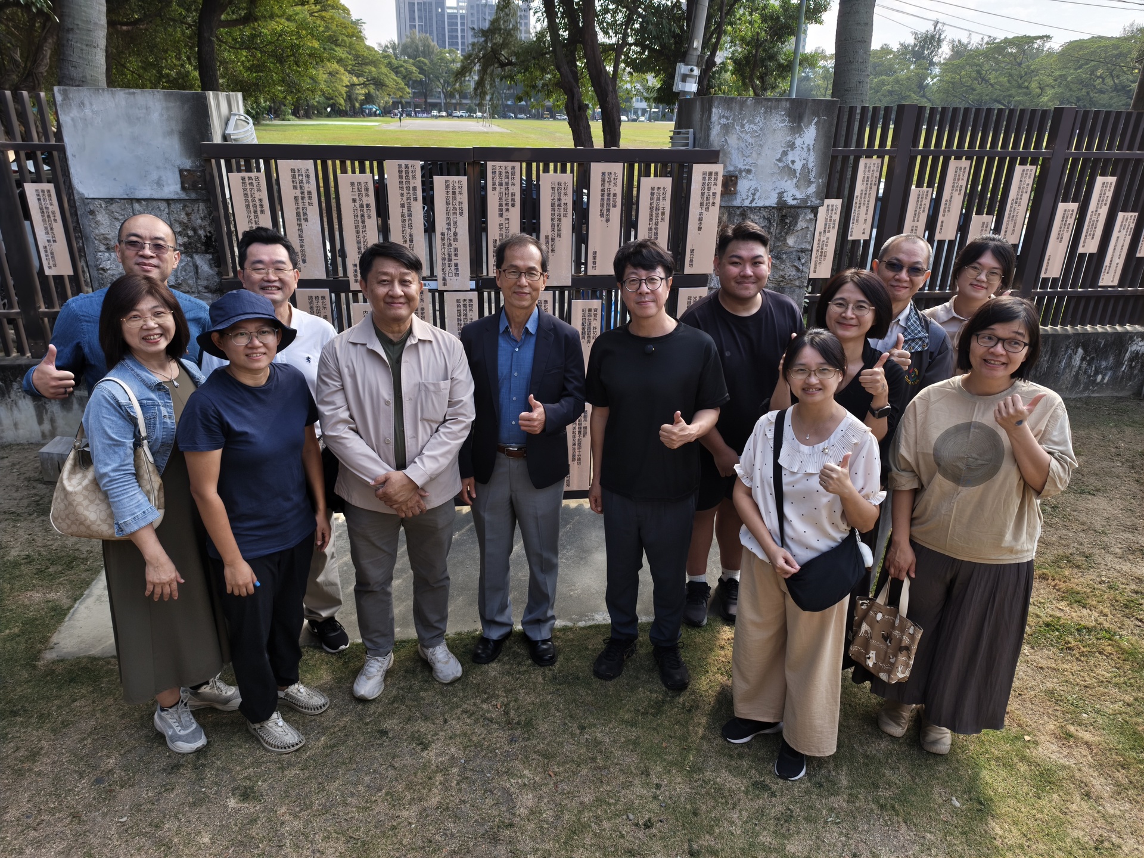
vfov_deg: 58.9
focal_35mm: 23
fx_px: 760
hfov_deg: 73.9
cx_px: 572
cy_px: 429
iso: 50
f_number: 1.62
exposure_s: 1/477
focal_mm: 6.45
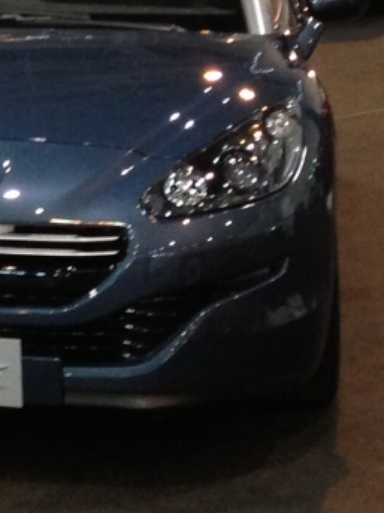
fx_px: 2324
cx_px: -375
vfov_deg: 12.1
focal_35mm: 157
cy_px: -217
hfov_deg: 8.9
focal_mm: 4.13
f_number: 2.4
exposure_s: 1/20
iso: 200
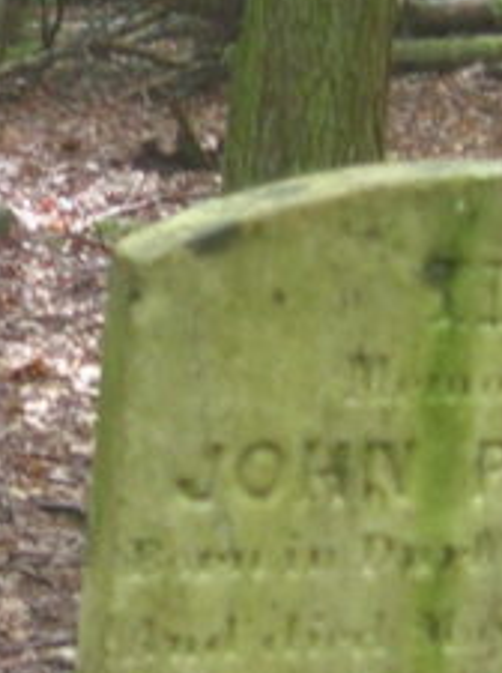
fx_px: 3006
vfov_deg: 12.8
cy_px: 239
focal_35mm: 155
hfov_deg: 9.5
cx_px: 81
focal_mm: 5.7
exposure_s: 1/14
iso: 100
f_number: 2.9
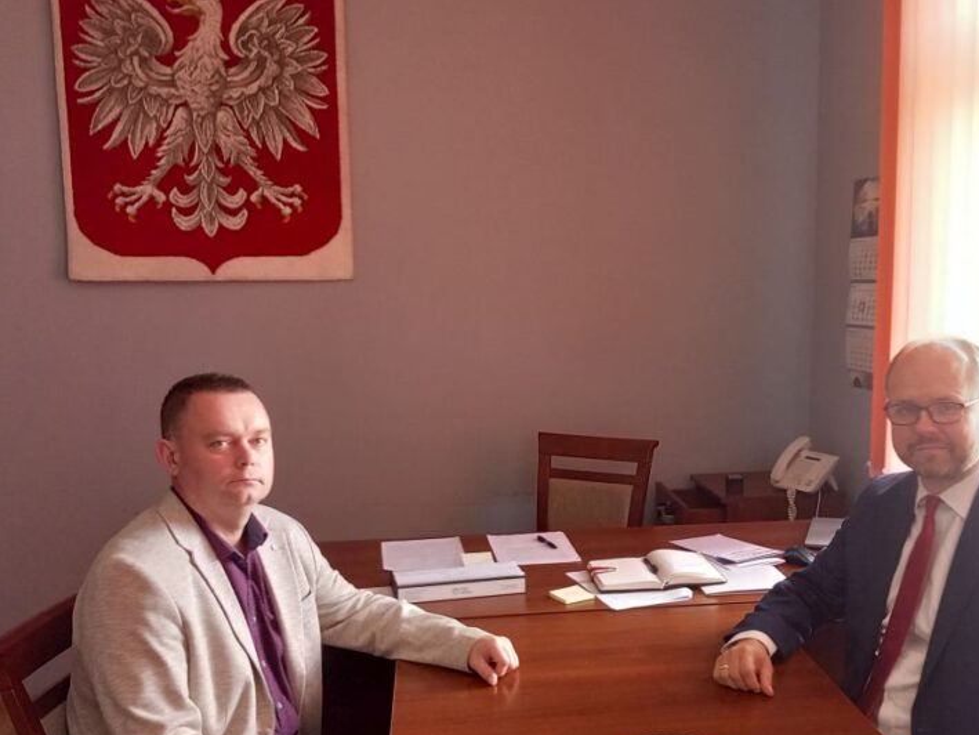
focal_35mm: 39
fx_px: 1103
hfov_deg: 47.6
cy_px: 419
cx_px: 585
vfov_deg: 36.8
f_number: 1.8
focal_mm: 4
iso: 250
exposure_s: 1/33
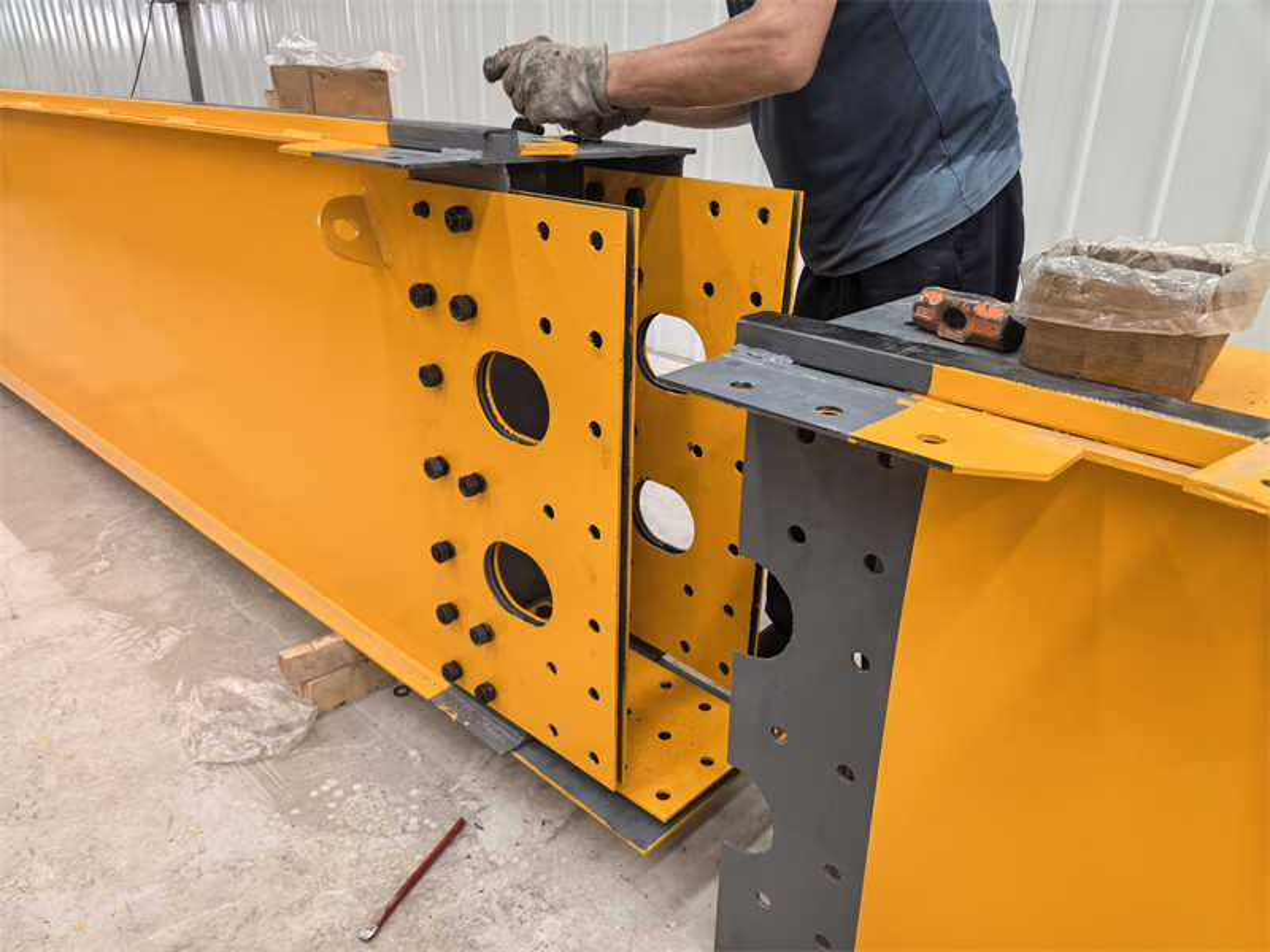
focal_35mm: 24
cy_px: 476
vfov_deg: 56.8
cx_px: 635
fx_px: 881
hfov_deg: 71.6
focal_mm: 5.75
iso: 64
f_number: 2
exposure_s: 1/100
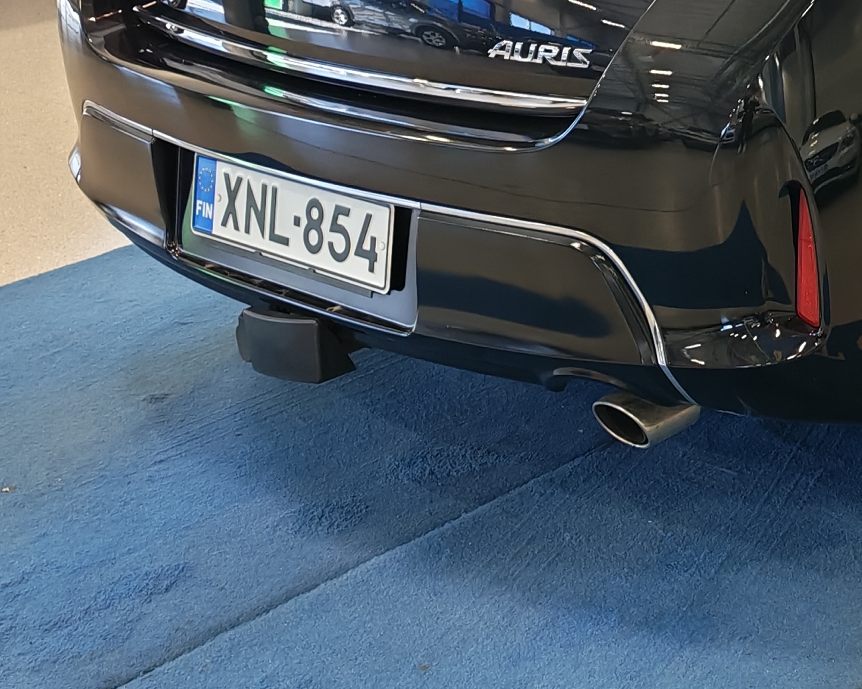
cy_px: -75
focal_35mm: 82
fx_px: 2092
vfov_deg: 18.0
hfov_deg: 22.2
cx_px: 897
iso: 125
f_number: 1.9
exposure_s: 1/100
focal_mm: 6.12
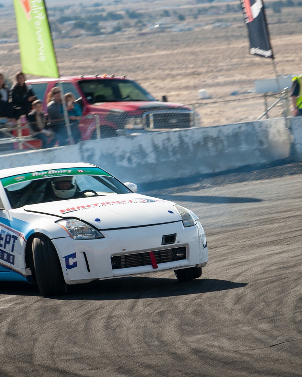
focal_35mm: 261
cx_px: 122
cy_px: 188
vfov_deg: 7.4
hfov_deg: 5.9
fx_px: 2917
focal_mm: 185
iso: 100
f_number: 9
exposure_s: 1/80
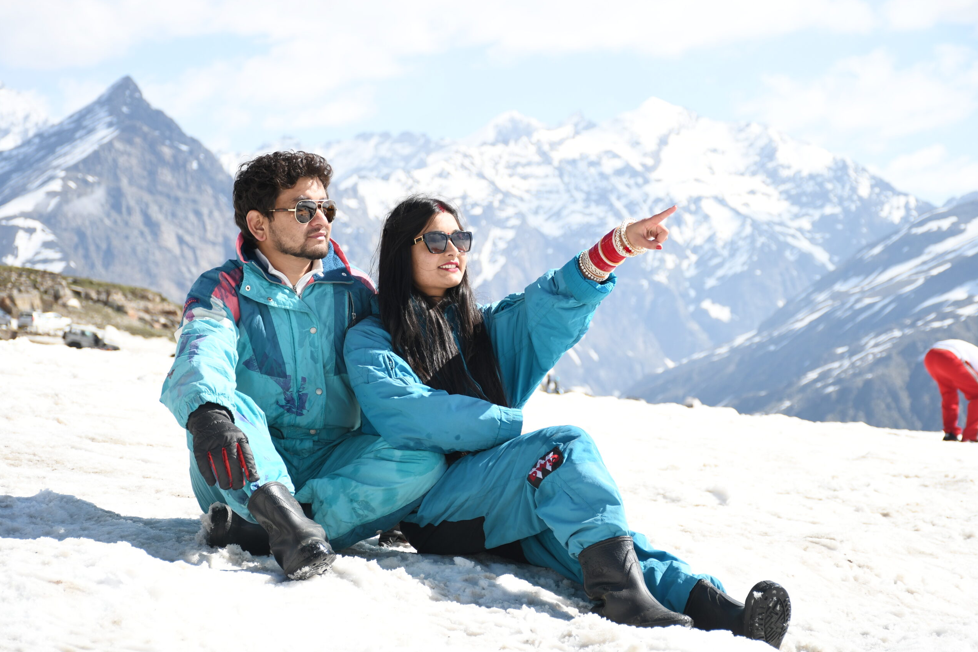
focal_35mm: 91
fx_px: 2472
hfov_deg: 22.4
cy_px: 325
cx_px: 487
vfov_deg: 15.0
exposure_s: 1/500
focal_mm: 60
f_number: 5.6
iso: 160
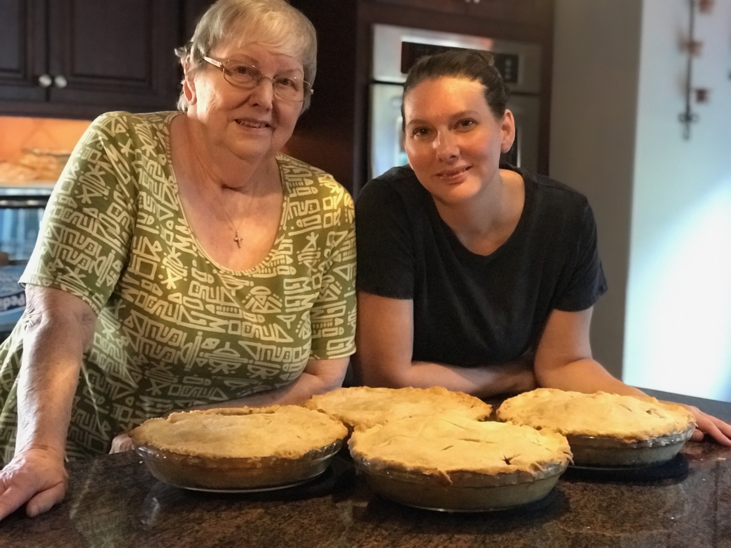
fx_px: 1204
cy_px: 274
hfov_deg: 33.8
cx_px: 366
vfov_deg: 25.7
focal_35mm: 57
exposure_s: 1/60
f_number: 2.8
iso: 1250
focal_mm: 6.6
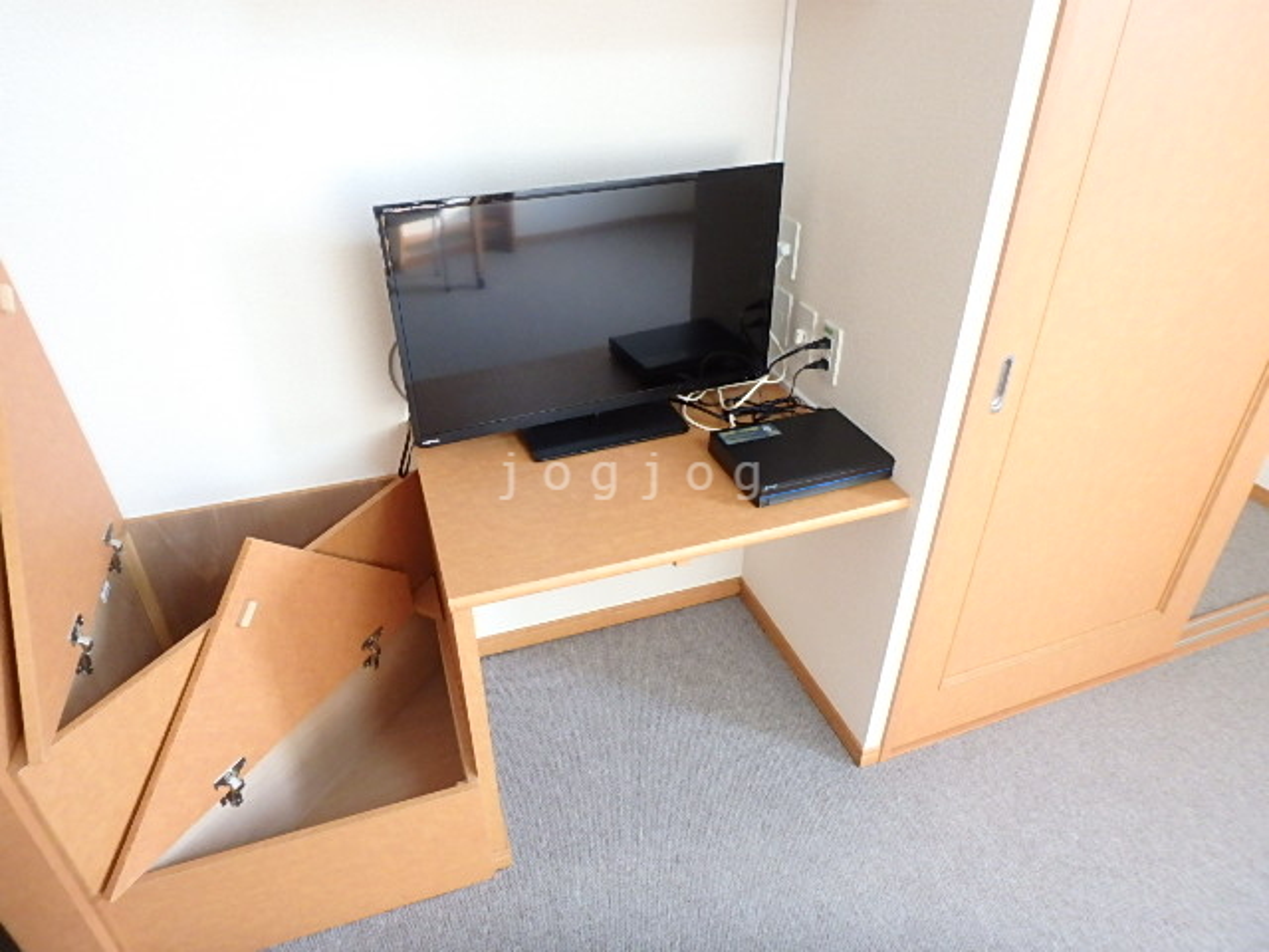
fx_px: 770
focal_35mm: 21
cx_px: 634
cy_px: 476
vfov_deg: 63.4
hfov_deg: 79.0
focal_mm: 3.7
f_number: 3.5
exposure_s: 1/30
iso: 500
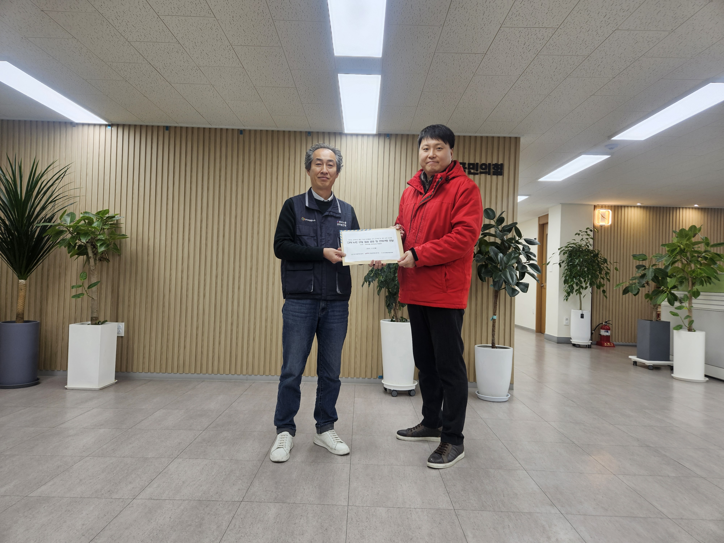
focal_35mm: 23
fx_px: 481
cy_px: 272
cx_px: 362
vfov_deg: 58.9
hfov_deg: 73.9
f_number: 1.8
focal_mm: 5.4
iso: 64
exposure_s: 1/120
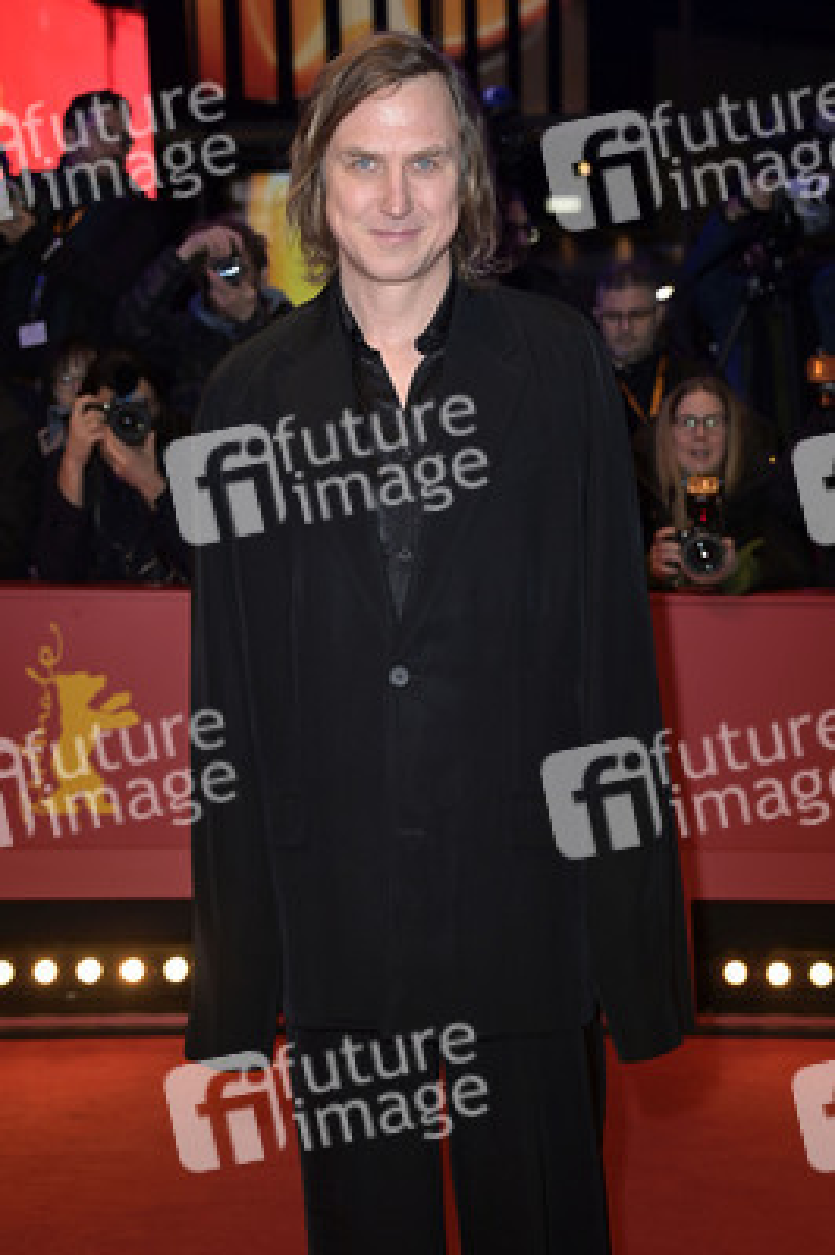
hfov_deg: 20.0
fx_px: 2370
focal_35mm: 68
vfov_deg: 29.7
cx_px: 418
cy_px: 628
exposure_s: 1/200
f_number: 5.6
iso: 800
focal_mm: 68
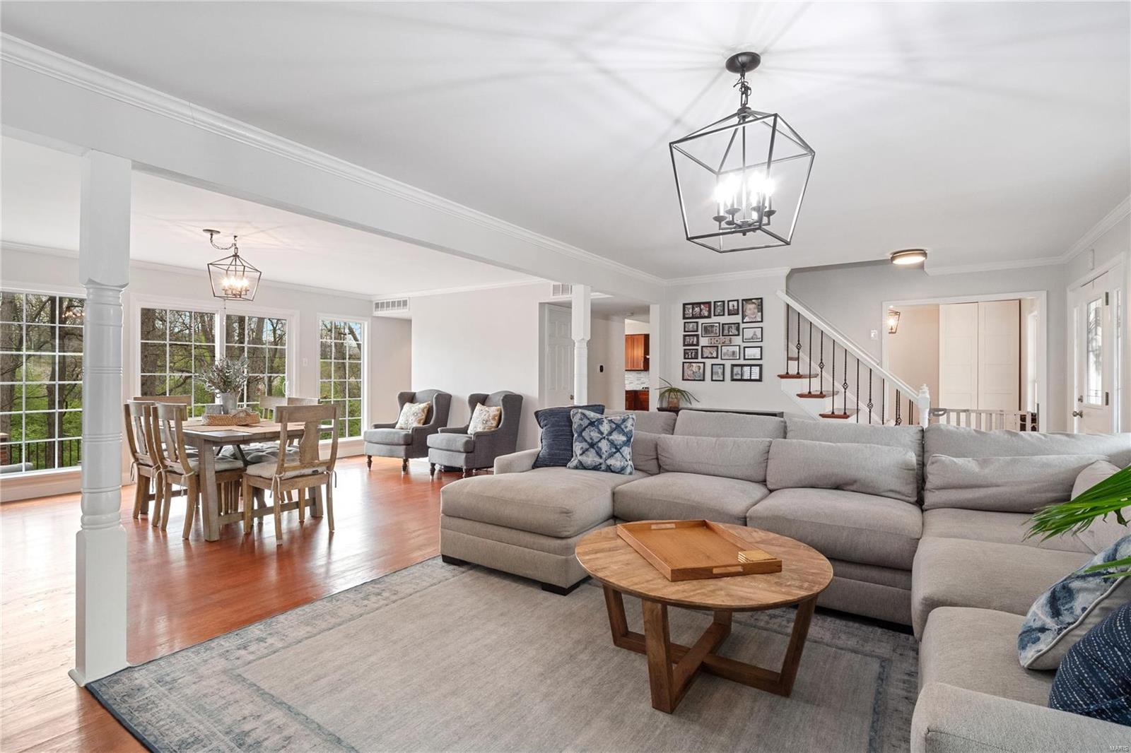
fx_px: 503
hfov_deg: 96.7
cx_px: 566
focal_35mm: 16
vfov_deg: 73.7
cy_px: 376
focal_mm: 8
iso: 400
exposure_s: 1/8
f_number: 8
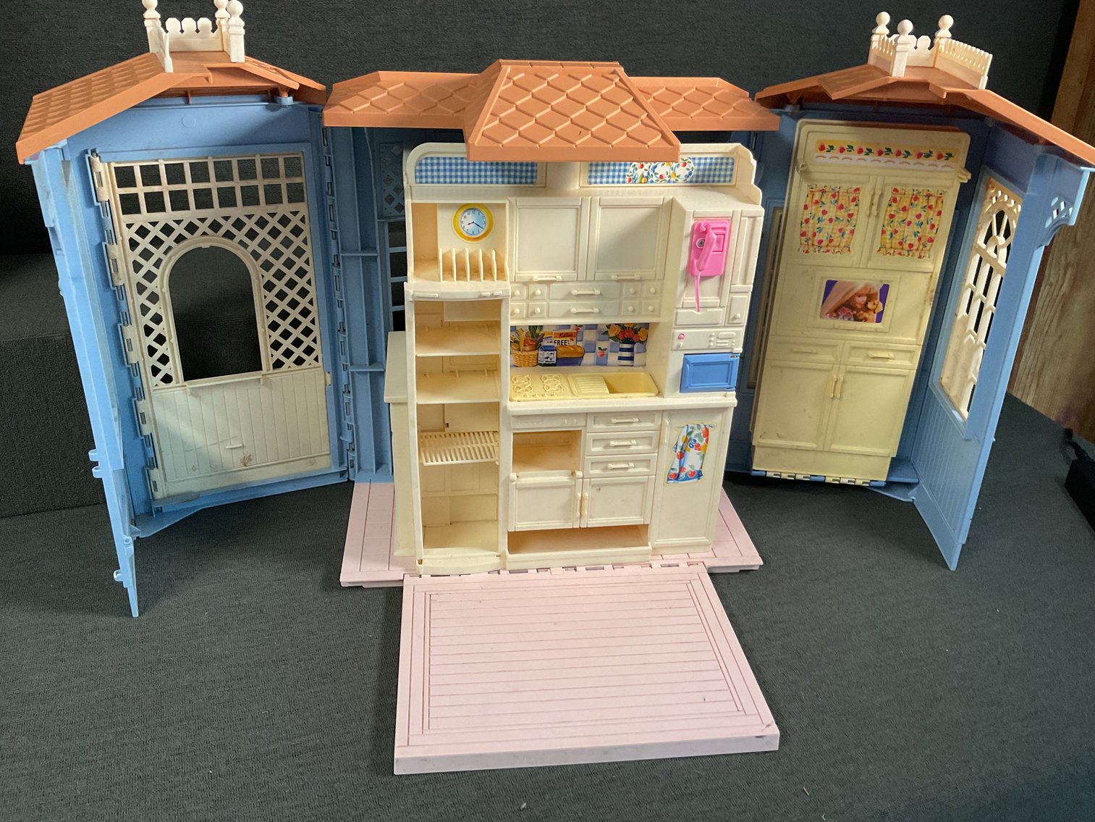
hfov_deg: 61.7
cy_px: 411
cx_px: 548
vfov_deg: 48.2
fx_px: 917
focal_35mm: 29
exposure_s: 1/60
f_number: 1.8
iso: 125
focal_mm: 3
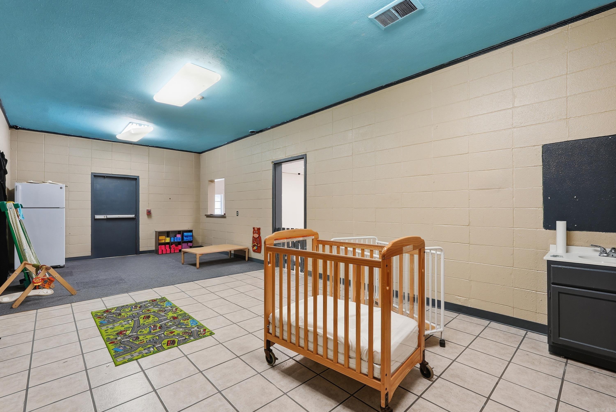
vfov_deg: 73.8
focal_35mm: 16
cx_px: 308
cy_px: 206
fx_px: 274
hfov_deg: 96.7
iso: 250
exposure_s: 1/60
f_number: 9
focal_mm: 16
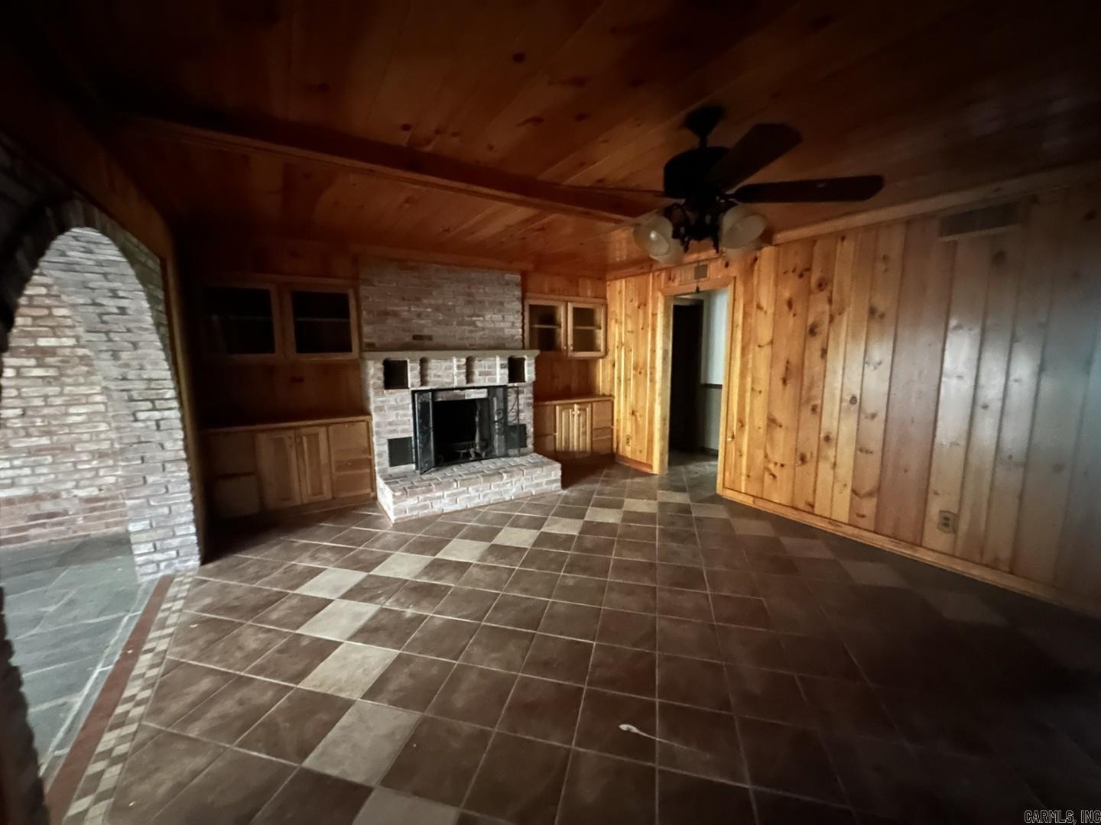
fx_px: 445
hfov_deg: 102.1
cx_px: 550
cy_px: 412
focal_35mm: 14
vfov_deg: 85.7
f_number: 2.2
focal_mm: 2.22
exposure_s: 1/8
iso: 3200
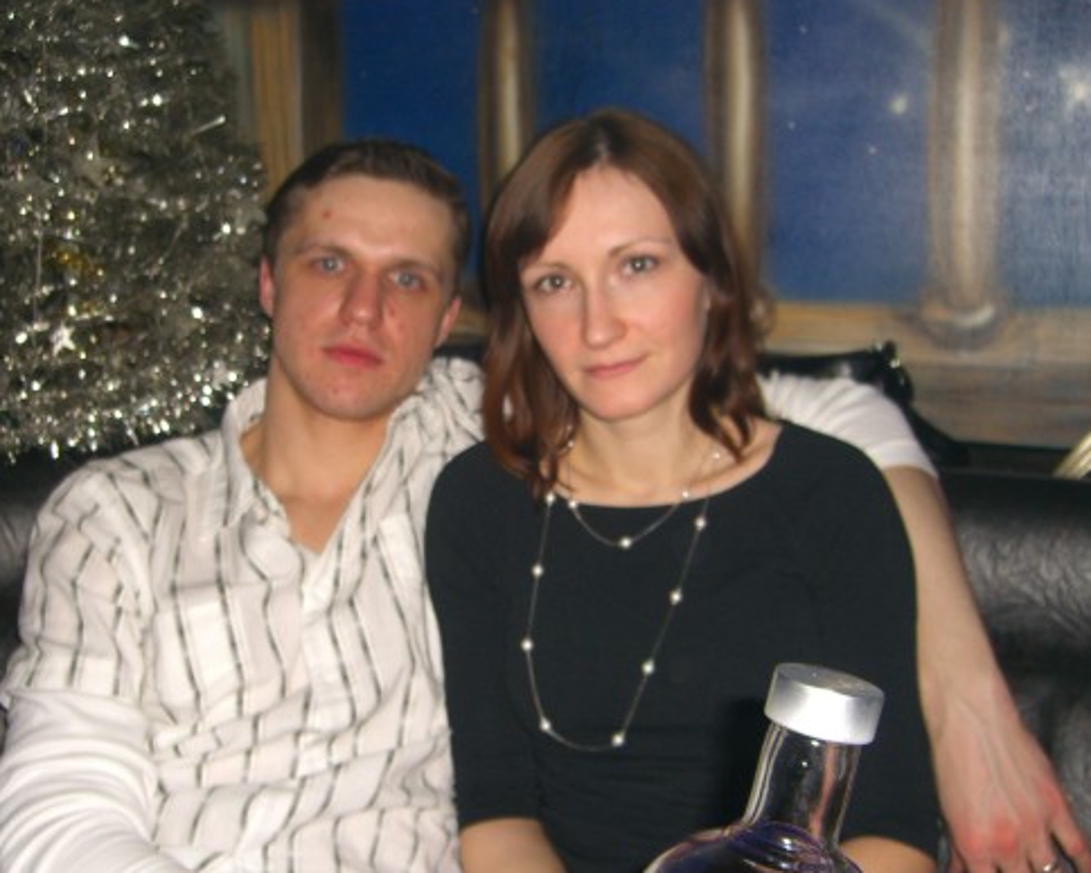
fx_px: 1485
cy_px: 483
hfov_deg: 40.2
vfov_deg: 32.7
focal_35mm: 46
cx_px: 458
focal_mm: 7.9
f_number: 2.8
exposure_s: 1/60
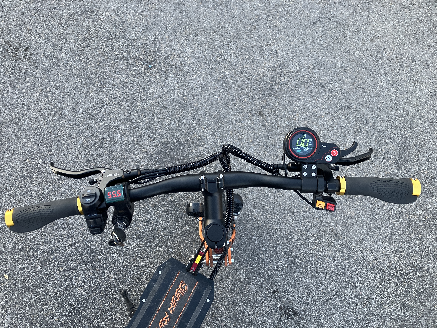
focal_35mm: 28
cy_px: 164
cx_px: 218
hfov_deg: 63.4
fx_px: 353
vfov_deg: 49.7
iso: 80
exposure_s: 1/98
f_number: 1.8
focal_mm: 3.99
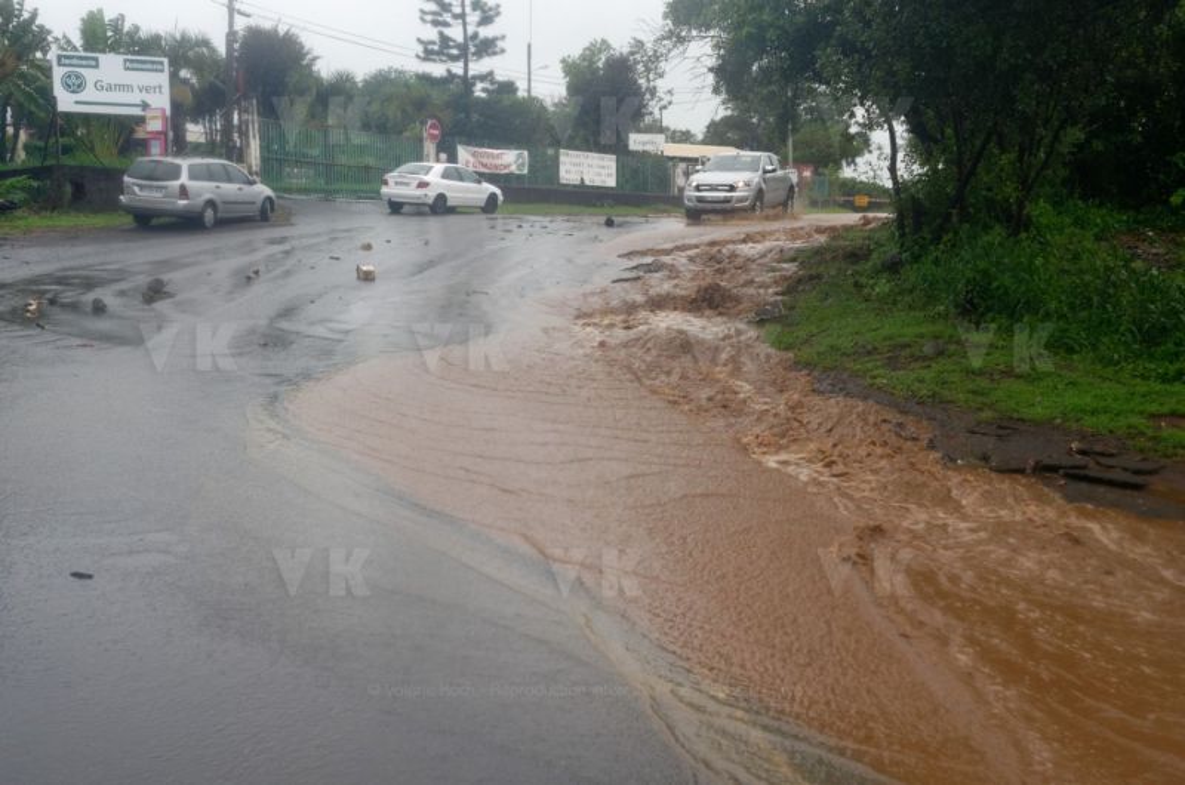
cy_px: 392
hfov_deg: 53.2
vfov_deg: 36.7
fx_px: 1183
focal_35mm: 36
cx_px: 592
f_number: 8
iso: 640
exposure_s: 1/640
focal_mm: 24
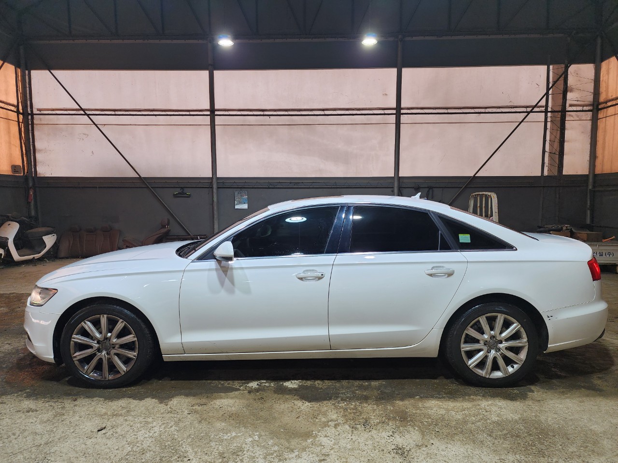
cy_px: 232
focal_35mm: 23
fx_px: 411
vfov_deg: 58.9
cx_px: 309
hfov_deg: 73.9
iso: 64
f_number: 1.8
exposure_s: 1/120
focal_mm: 6.4
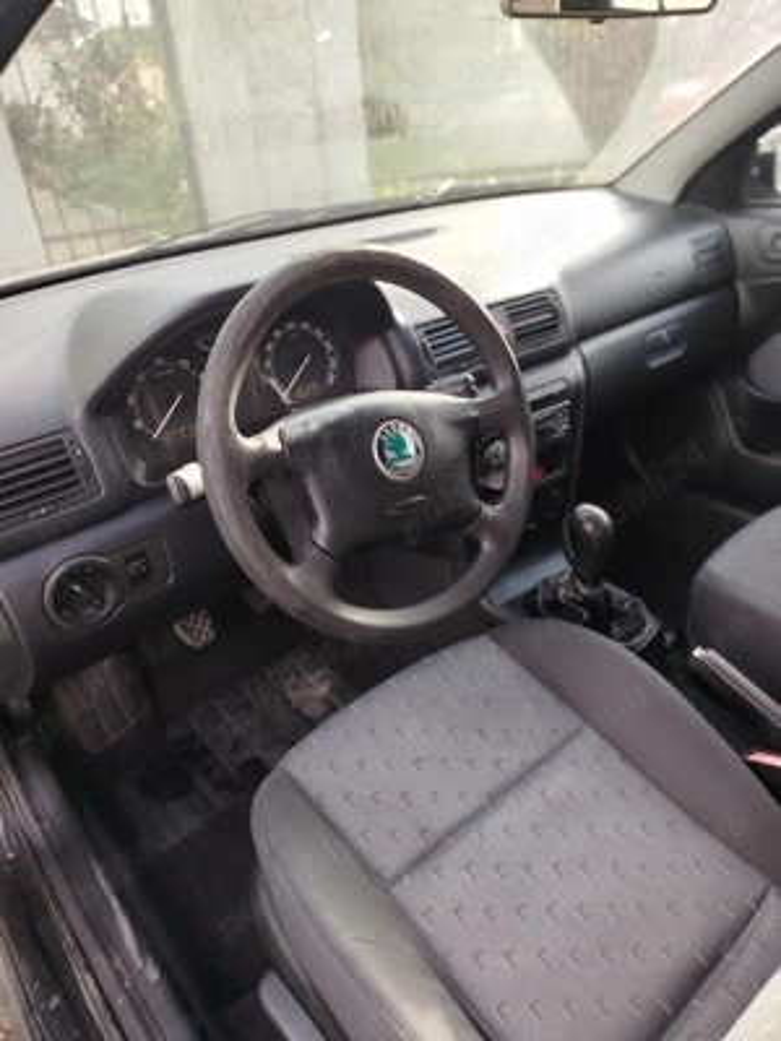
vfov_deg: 98.2
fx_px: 451
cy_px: 520
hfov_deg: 81.7
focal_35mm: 15
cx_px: 390
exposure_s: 1/100
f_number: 1.7
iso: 64
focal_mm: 5.31
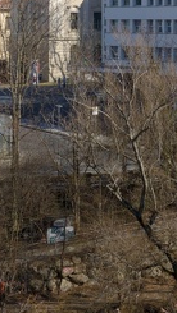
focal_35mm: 151
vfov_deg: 14.0
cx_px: 381
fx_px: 1259
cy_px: -9
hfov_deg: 7.6
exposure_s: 1/500
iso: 320
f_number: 10
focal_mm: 35
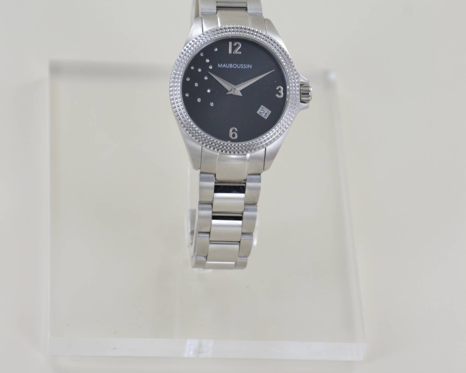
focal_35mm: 191
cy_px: 122
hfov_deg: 10.1
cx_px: 232
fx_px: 2635
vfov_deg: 8.1
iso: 400
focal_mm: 90
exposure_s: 1/80
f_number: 8
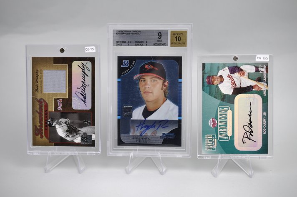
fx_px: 494
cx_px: 148
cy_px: 98
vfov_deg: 22.6
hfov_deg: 33.4
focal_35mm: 60
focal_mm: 40
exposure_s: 1/60
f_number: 4
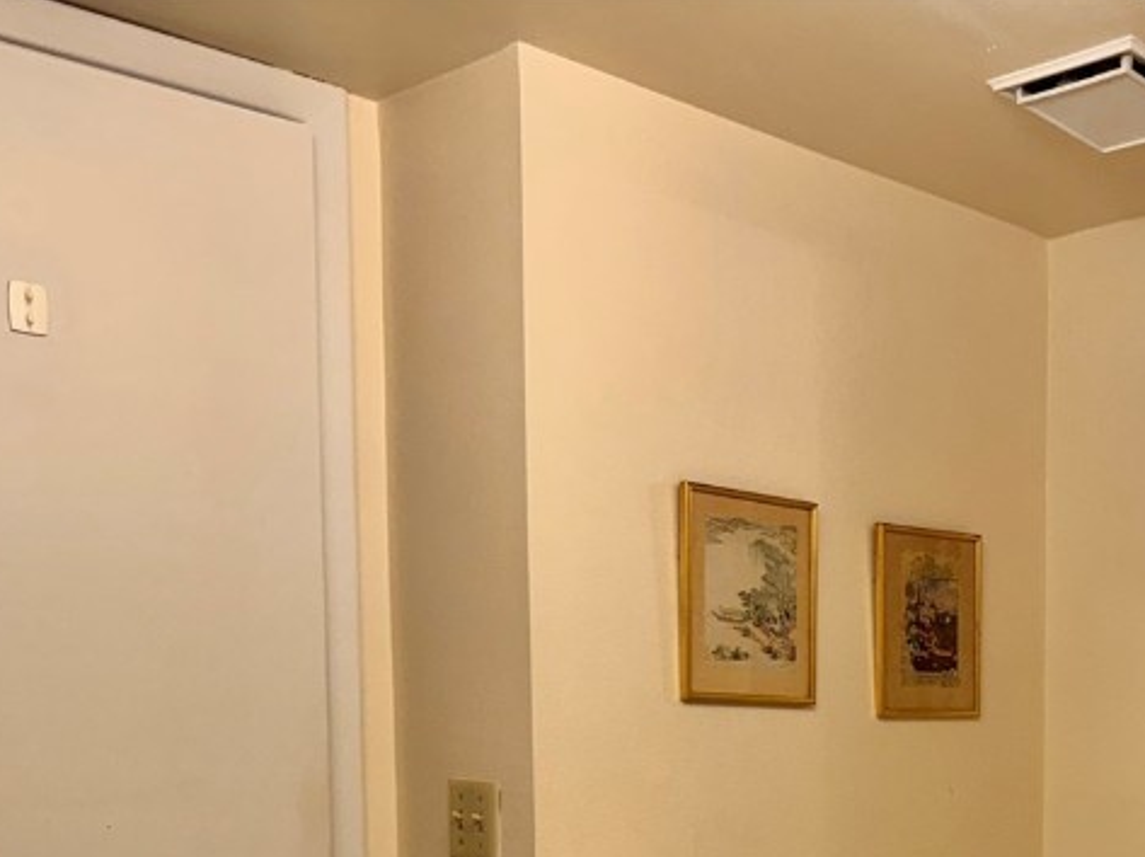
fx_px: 1719
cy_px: 920
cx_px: 1068
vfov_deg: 26.1
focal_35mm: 52
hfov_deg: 34.4
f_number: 1.78
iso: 100
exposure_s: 1/148
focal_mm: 6.76
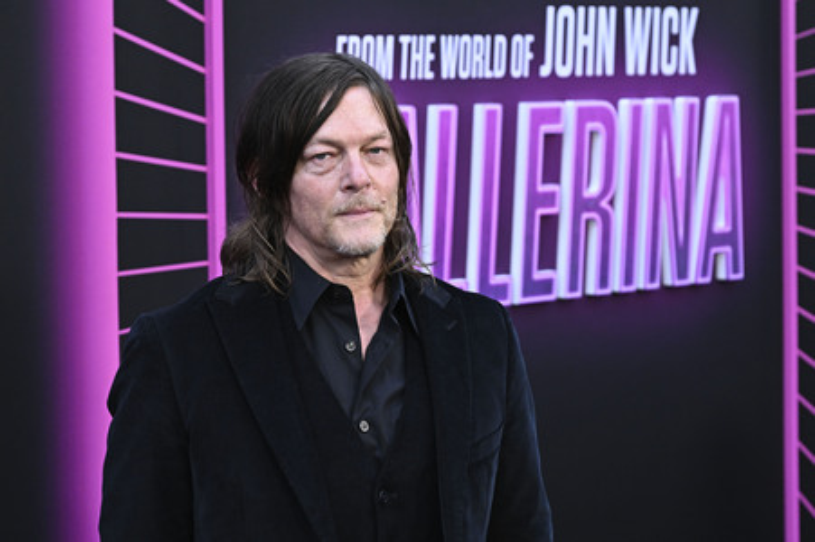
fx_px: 2375
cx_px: 408
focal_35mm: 105
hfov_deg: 19.5
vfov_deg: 13.0
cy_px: 271
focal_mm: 105
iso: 1600
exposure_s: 1/320
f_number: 5.6
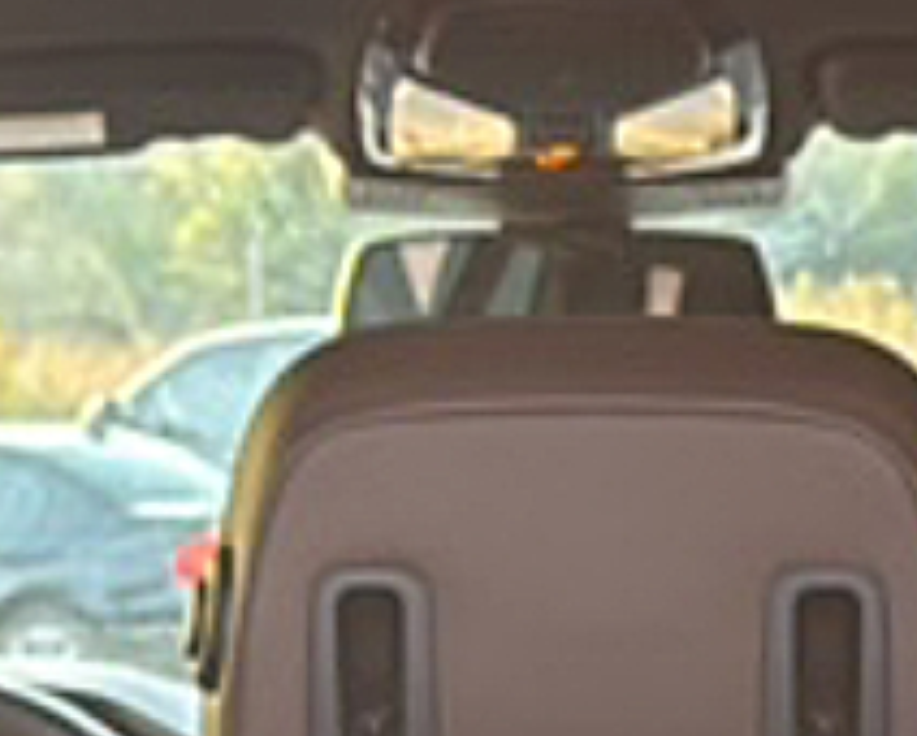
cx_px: 679
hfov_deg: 10.5
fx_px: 4998
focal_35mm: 184
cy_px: 1641
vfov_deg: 7.9
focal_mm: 6.76
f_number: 1.78
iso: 100
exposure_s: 1/152
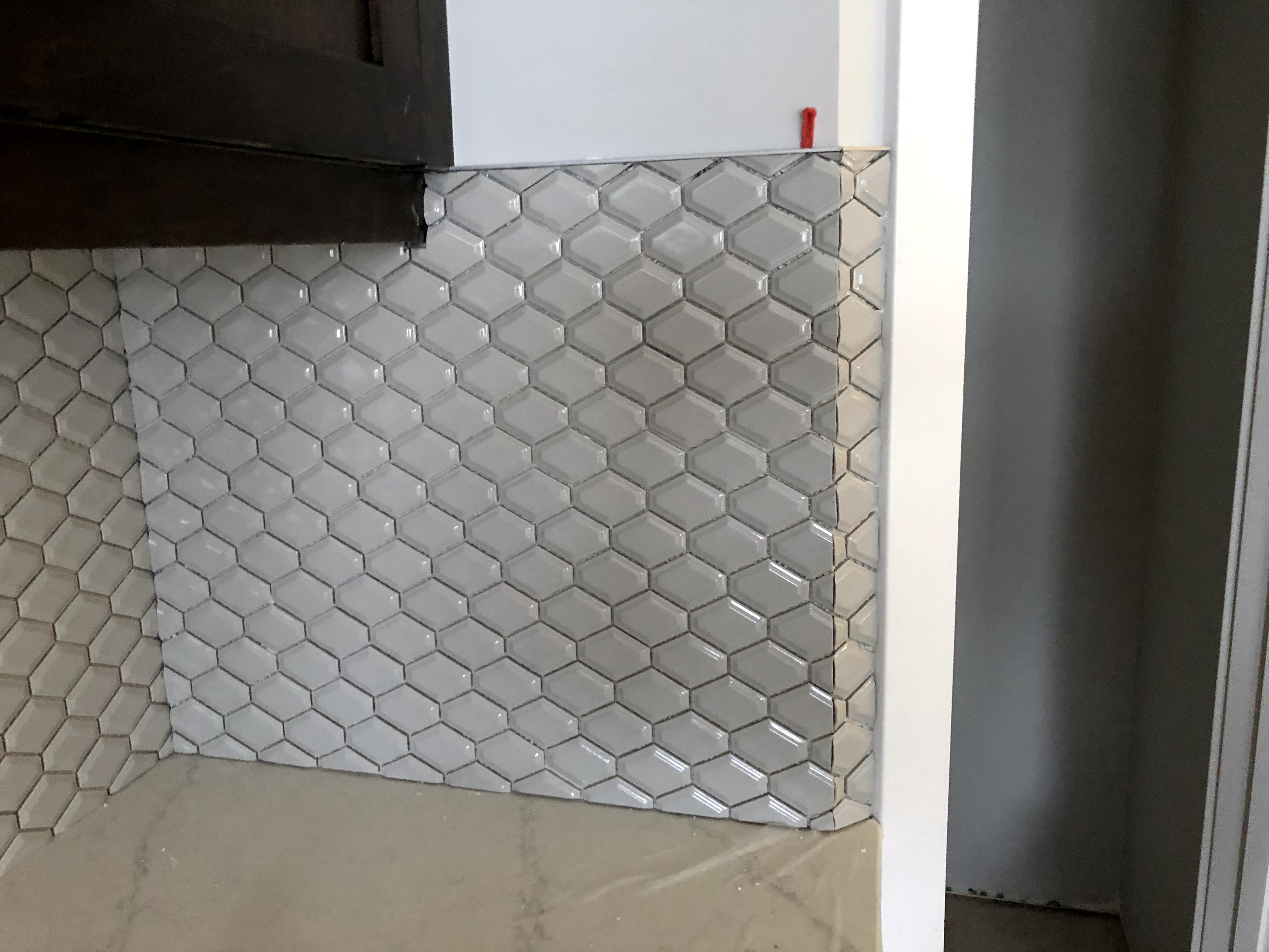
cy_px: 476
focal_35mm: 28
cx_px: 634
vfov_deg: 49.7
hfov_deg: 63.4
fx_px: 1026
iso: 100
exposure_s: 1/6
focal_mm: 3.99
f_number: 1.8
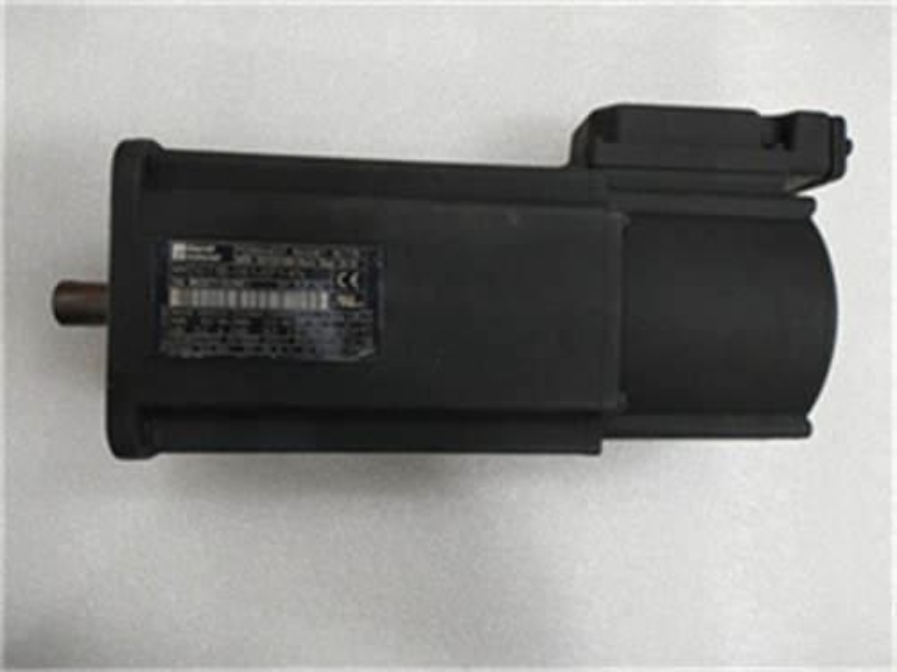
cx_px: 448
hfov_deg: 67.3
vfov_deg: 53.1
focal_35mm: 26
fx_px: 674
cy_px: 336
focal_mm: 3.44
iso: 352
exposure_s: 1/33.3
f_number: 2
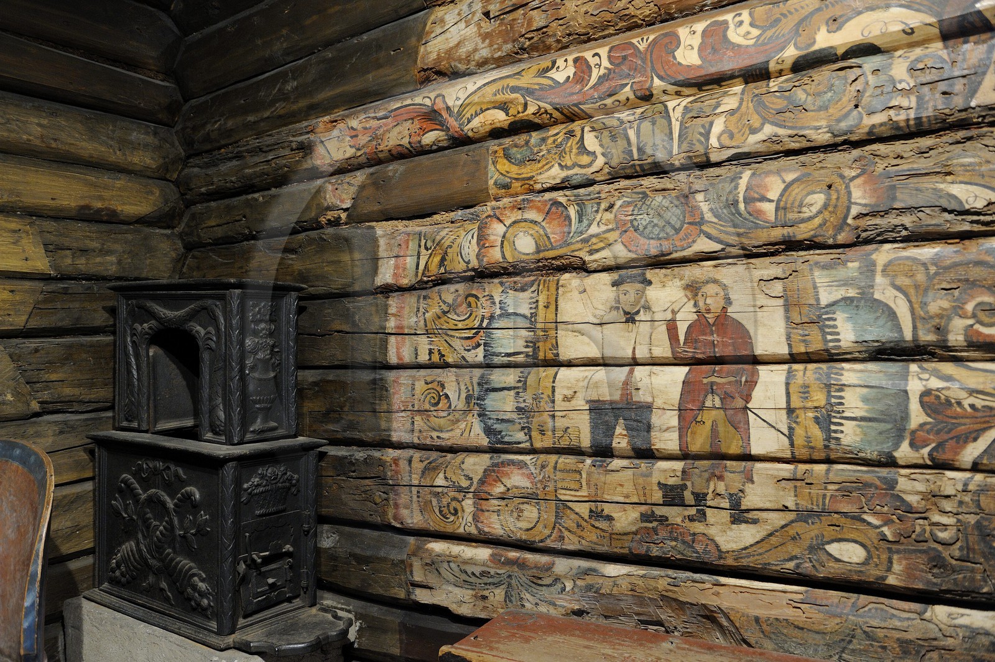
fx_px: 773
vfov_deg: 46.3
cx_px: 498
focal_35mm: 28
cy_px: 331
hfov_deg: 65.5
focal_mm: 28
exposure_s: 1/10
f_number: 4
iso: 1600
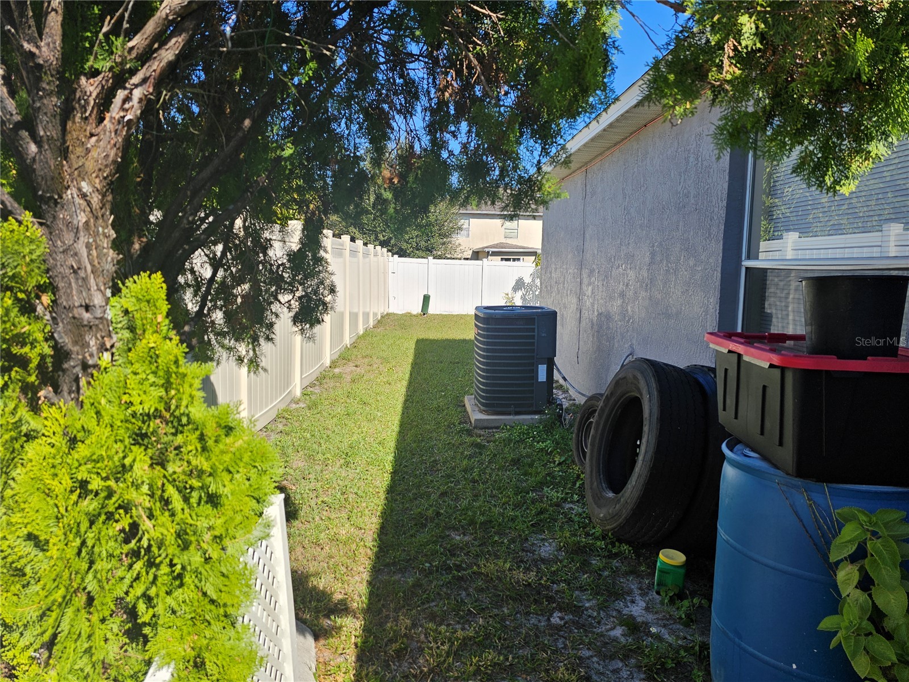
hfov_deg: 73.9
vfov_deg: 58.9
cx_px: 454
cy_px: 341
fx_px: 604
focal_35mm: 23
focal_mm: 6.3
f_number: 1.7
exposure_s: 1/591
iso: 12
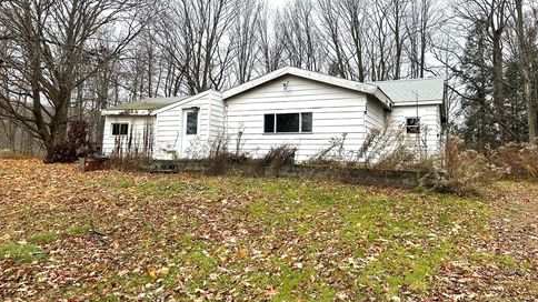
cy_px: 128
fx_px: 385
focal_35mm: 27
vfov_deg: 42.7
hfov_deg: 69.9
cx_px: 273
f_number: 1.78
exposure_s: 1/1289
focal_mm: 6.86
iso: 80
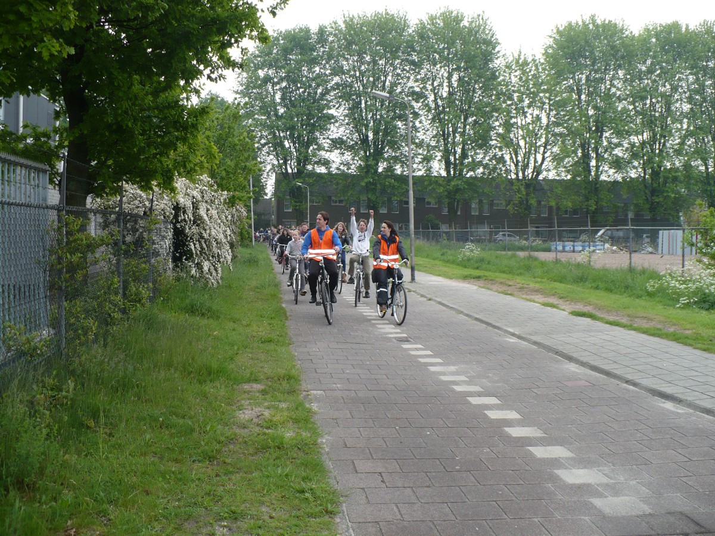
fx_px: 764
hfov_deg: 50.1
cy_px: 268
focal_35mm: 37
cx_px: 358
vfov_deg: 38.7
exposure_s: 1/500
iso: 100
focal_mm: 6.1
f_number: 2.8
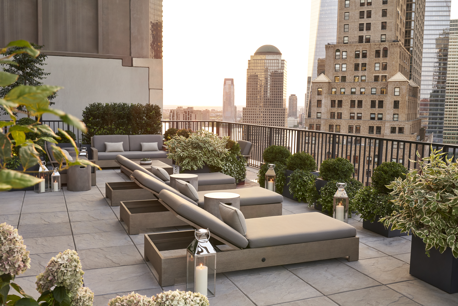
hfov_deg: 55.8
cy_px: 153
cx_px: 229
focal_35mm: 34
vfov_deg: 38.9
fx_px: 433
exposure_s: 1/25
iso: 800
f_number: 11
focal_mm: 34
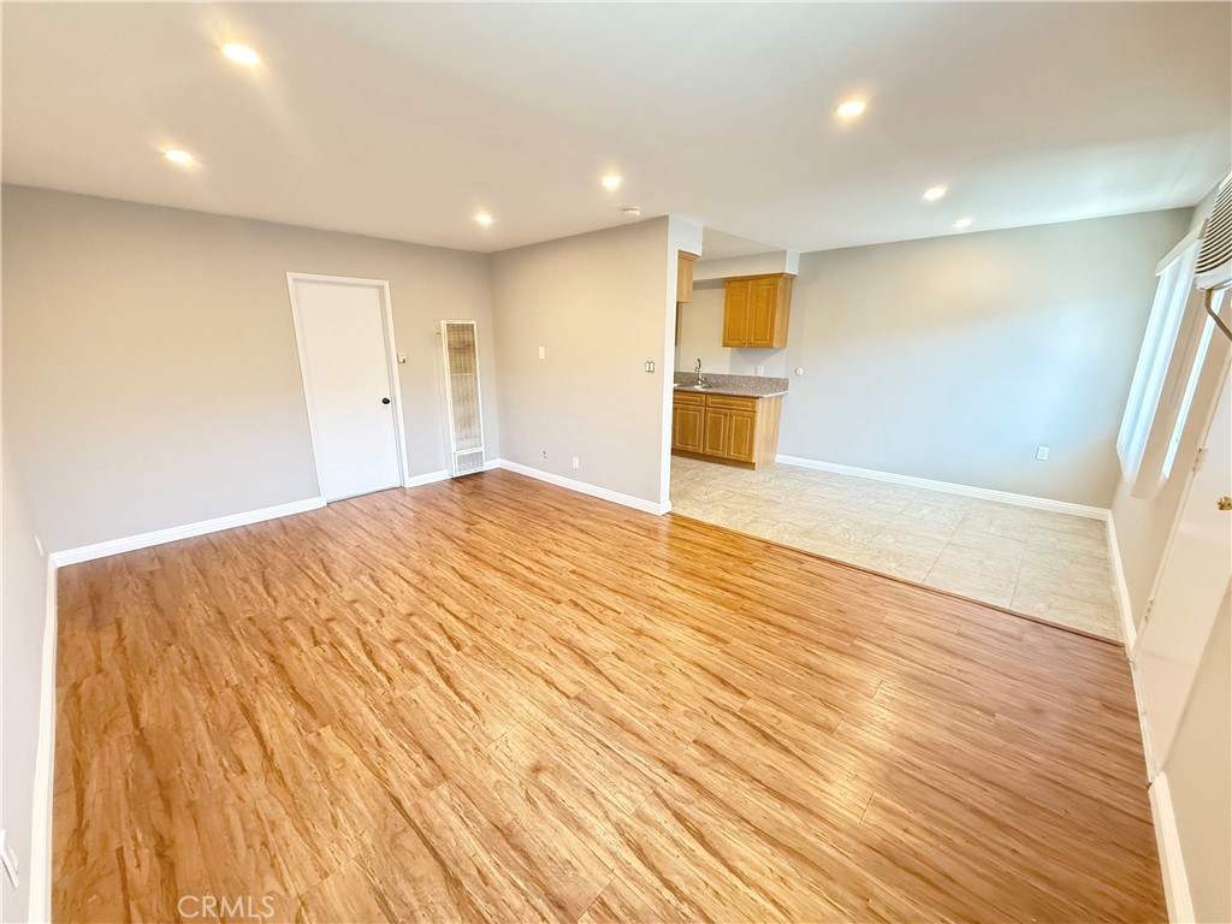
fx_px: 498
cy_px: 462
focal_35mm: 14
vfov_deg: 85.7
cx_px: 616
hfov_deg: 102.1
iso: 1000
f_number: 2.2
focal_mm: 2.22
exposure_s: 1/60
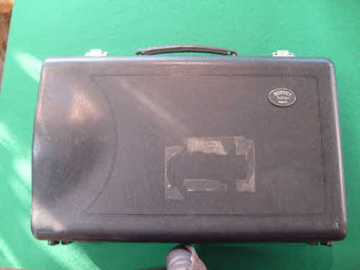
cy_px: 135
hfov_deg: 52.6
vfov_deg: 40.7
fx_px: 364
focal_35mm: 35
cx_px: 180
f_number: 2.8
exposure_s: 1/20
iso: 200
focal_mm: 5.8
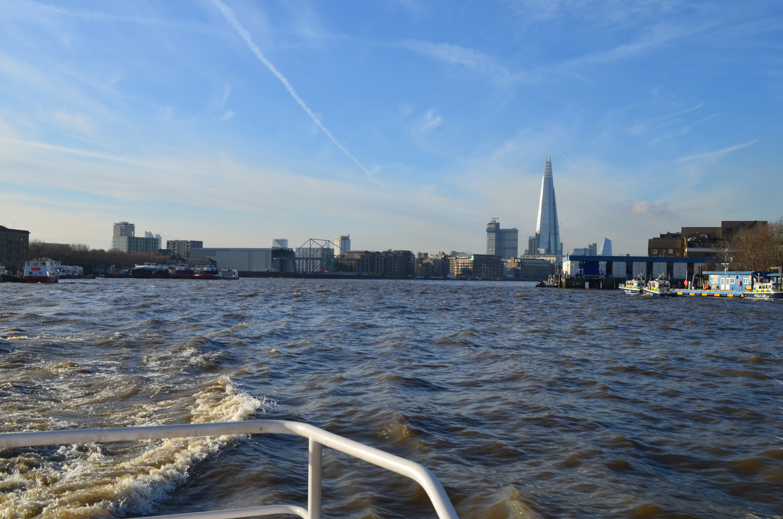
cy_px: 260
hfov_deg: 49.6
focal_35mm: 39
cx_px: 392
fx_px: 846
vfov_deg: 34.1
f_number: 11
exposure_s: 1/125
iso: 100
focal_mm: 26
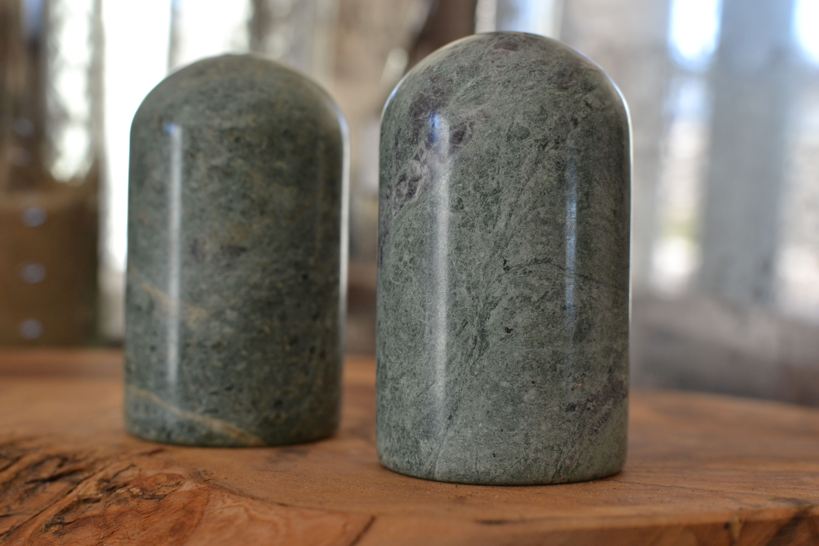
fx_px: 1194
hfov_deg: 37.9
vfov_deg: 25.8
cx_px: 410
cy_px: 273
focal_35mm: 52
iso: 400
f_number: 5
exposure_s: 1/100
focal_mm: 35
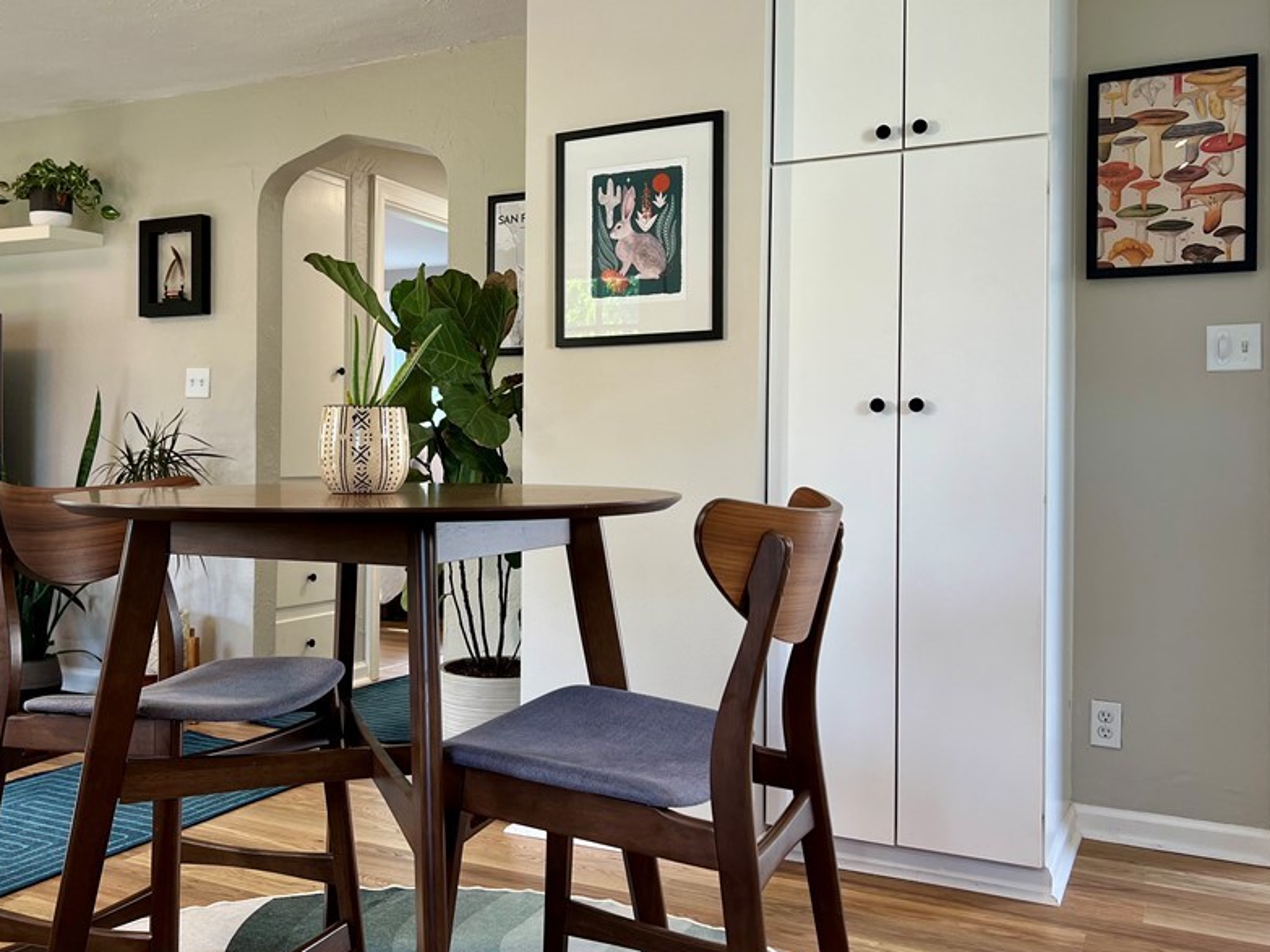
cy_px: 430
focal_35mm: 34
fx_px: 1247
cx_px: 511
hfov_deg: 53.6
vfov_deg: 41.7
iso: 80
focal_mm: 5.7
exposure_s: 1/120
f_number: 1.5
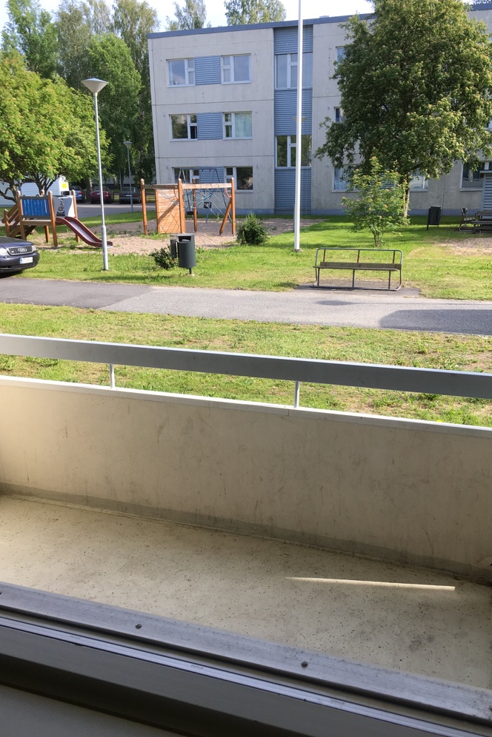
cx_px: 262
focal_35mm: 31
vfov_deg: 60.3
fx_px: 635
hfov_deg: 42.3
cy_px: 375
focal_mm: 4.15
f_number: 2.2
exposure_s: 1/379
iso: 25
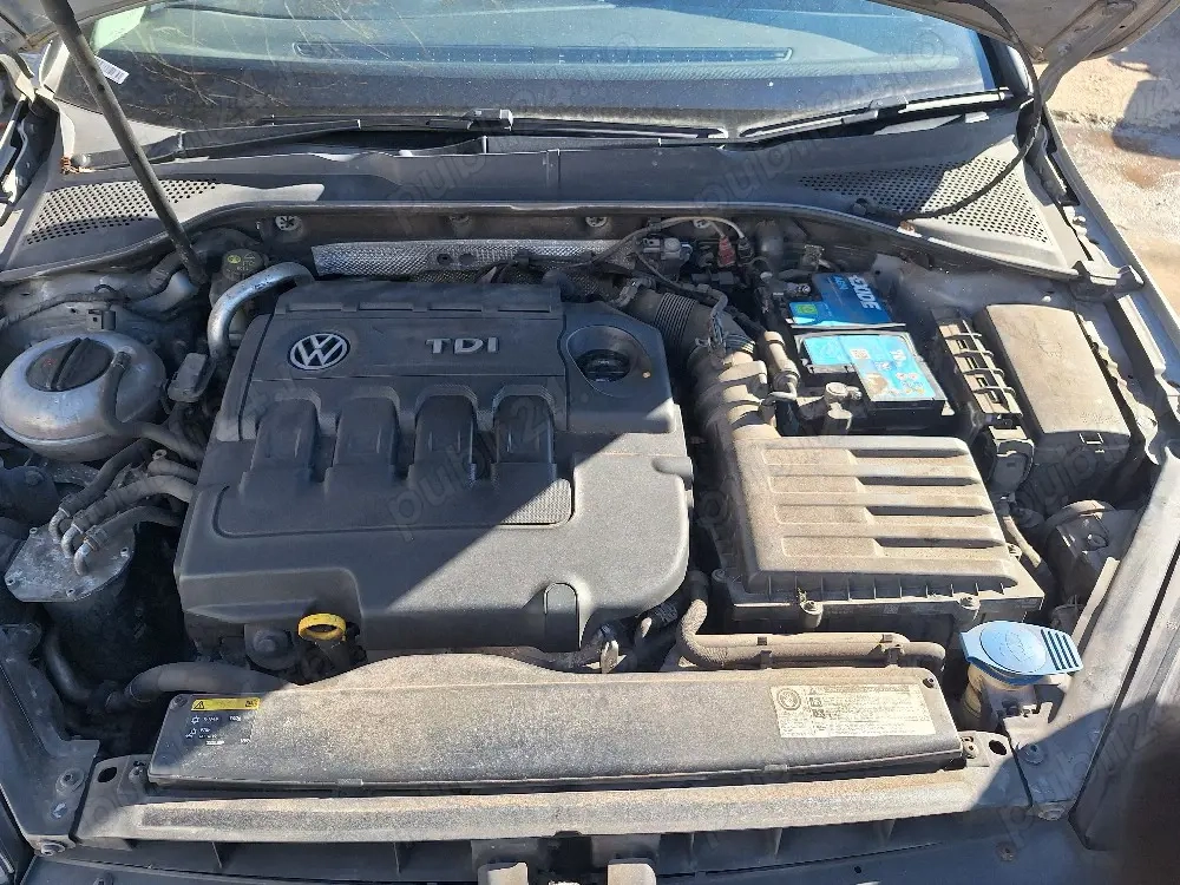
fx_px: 784
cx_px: 590
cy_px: 442
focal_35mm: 23
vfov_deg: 58.9
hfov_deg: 73.9
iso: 40
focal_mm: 5.54
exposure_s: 1/588
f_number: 1.8
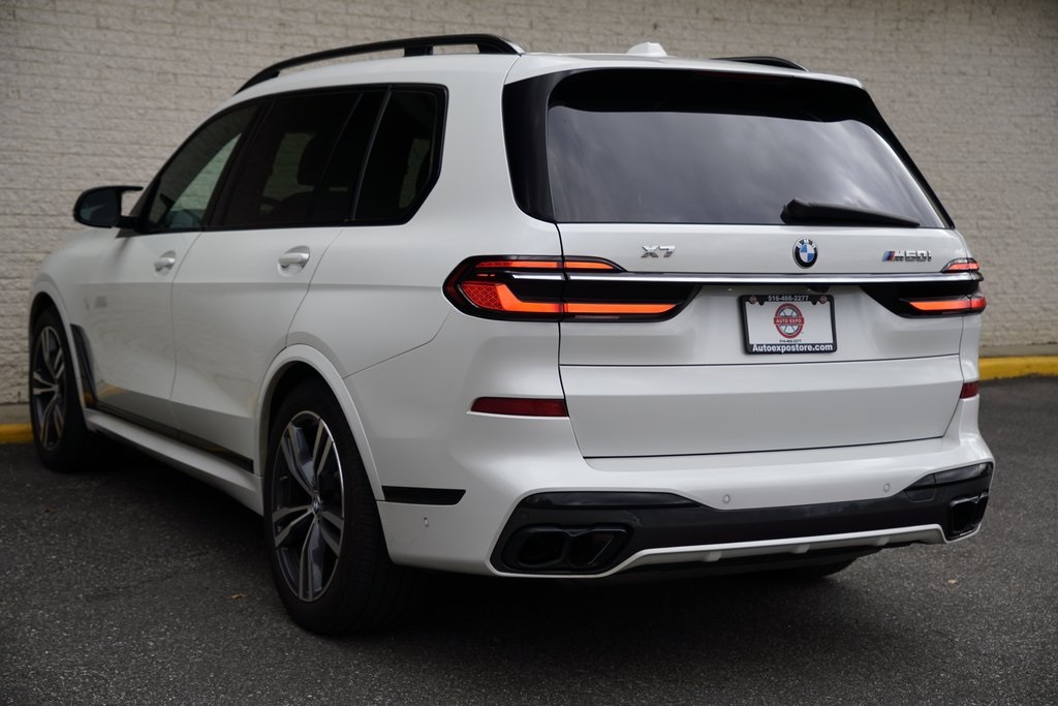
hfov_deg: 37.1
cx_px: 529
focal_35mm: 54
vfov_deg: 25.2
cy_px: 353
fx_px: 1578
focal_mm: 35.8
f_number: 4
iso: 100
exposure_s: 1/125
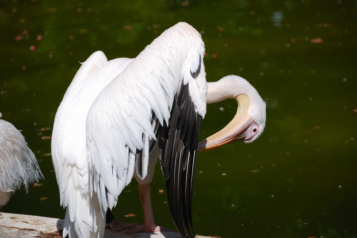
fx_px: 2010
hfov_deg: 10.2
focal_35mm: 202
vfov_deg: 6.8
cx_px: 178
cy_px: 119
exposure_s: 1/800
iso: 100
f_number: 5.6
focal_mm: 135
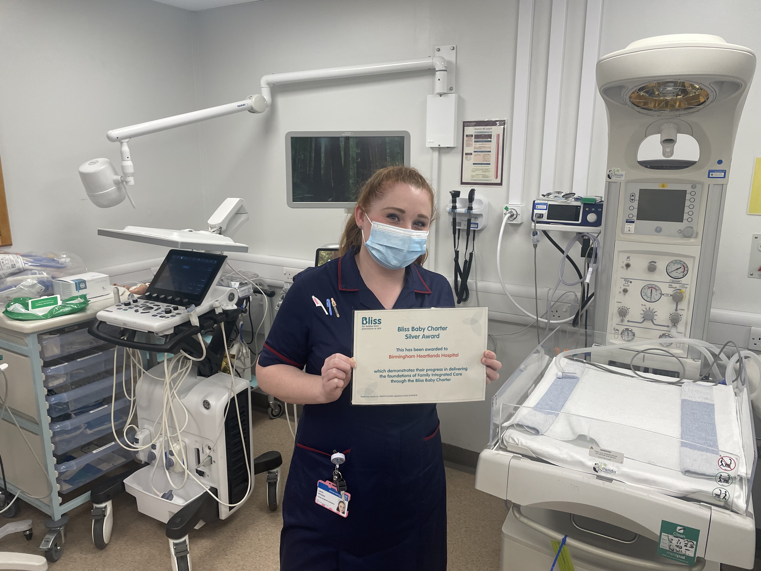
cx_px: 380
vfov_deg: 53.1
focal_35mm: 26
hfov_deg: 67.3
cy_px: 286
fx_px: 572
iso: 125
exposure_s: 1/100
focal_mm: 4.2
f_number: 1.6
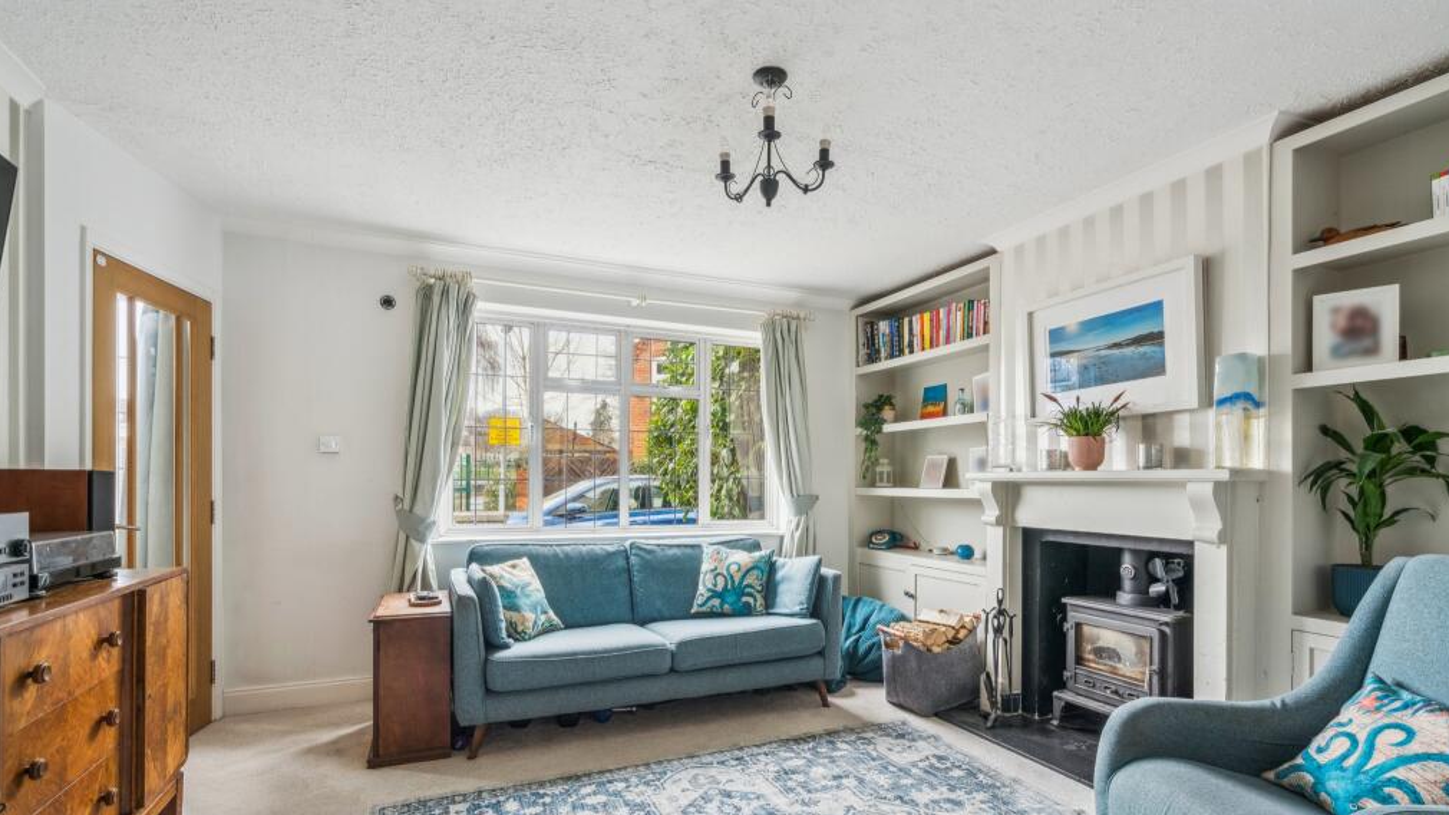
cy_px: 479
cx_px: 729
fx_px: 653
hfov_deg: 95.9
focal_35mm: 17
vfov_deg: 63.5
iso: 640
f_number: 11
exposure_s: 1/5
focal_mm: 16
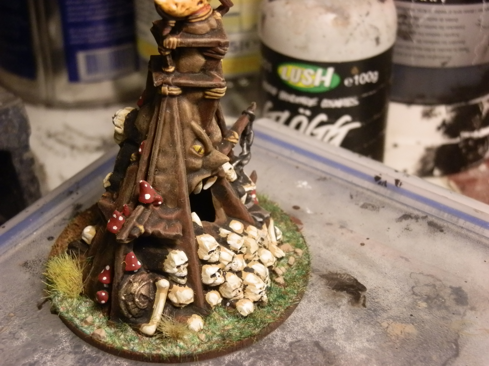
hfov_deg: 31.7
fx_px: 862
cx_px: 244
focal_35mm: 61
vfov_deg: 24.0
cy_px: 183
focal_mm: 10.99
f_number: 3.7
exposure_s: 1/50
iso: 400
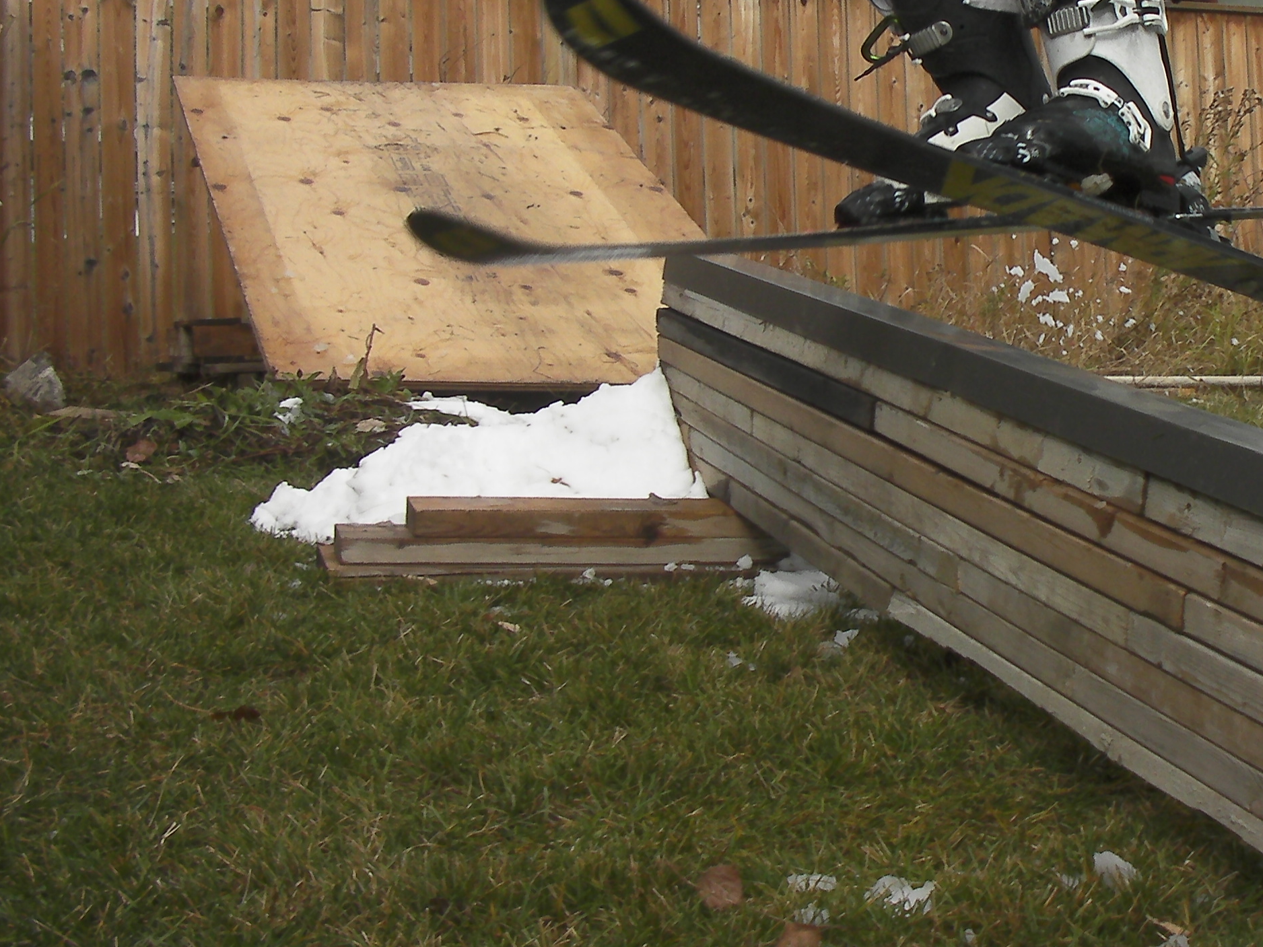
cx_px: 1009
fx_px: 2554
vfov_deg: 20.8
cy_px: 241
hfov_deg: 27.2
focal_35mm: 70
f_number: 4
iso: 50
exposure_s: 1/314
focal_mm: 6.3
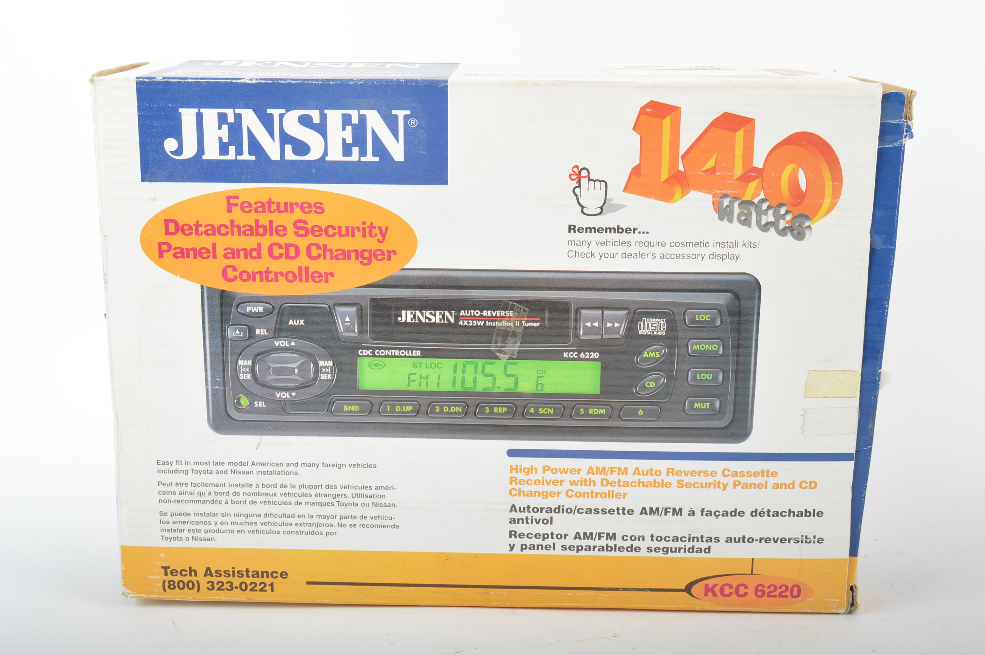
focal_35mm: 52
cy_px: 328
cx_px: 492
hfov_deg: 37.9
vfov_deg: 25.7
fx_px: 1435
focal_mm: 35
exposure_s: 1/200
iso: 100
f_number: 13
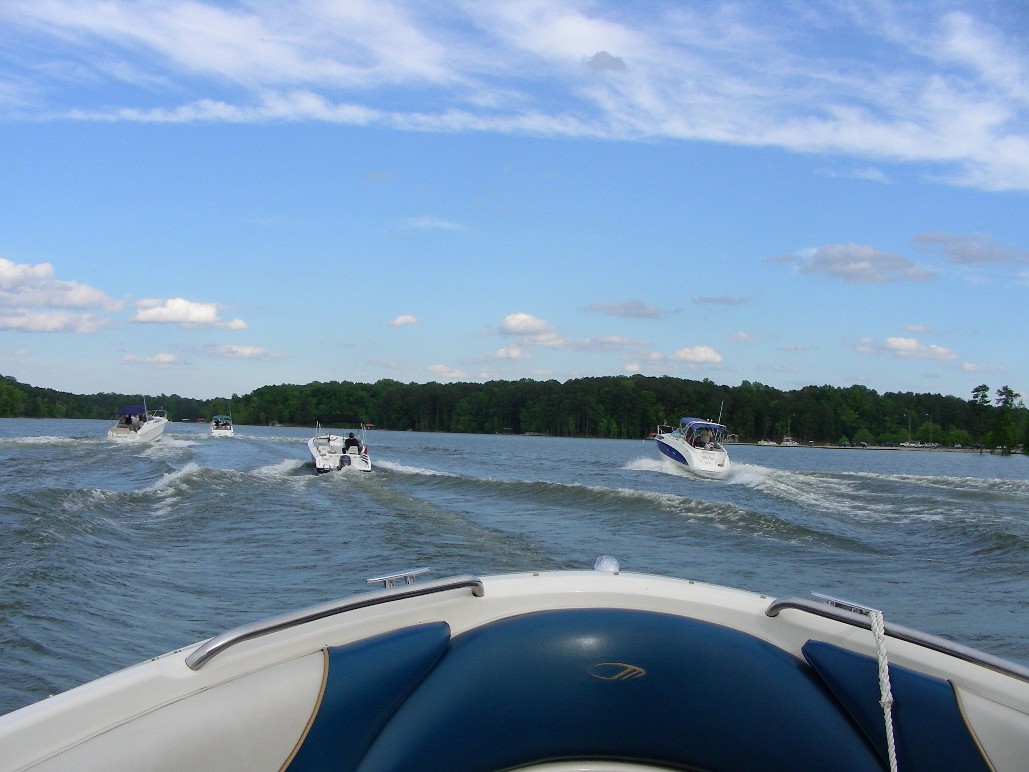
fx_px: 1130
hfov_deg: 49.0
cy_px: 386
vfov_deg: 37.7
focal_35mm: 38
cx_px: 514
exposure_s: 1/662
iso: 50
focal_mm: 6.3
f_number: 4
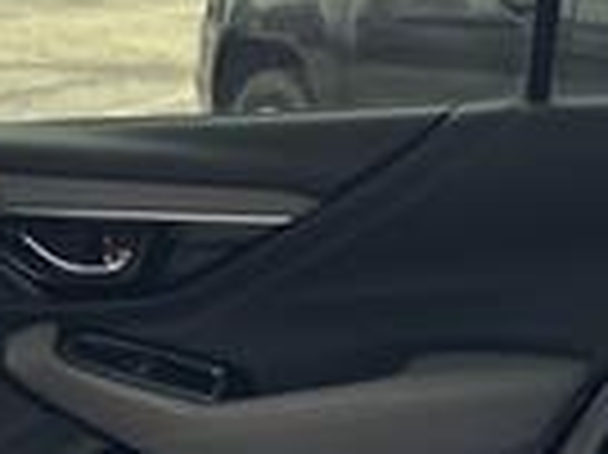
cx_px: 392
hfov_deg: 16.0
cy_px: 526
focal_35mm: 123
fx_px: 2158
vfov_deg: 11.8
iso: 200
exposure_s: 1/60
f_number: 1.5
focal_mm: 5.7
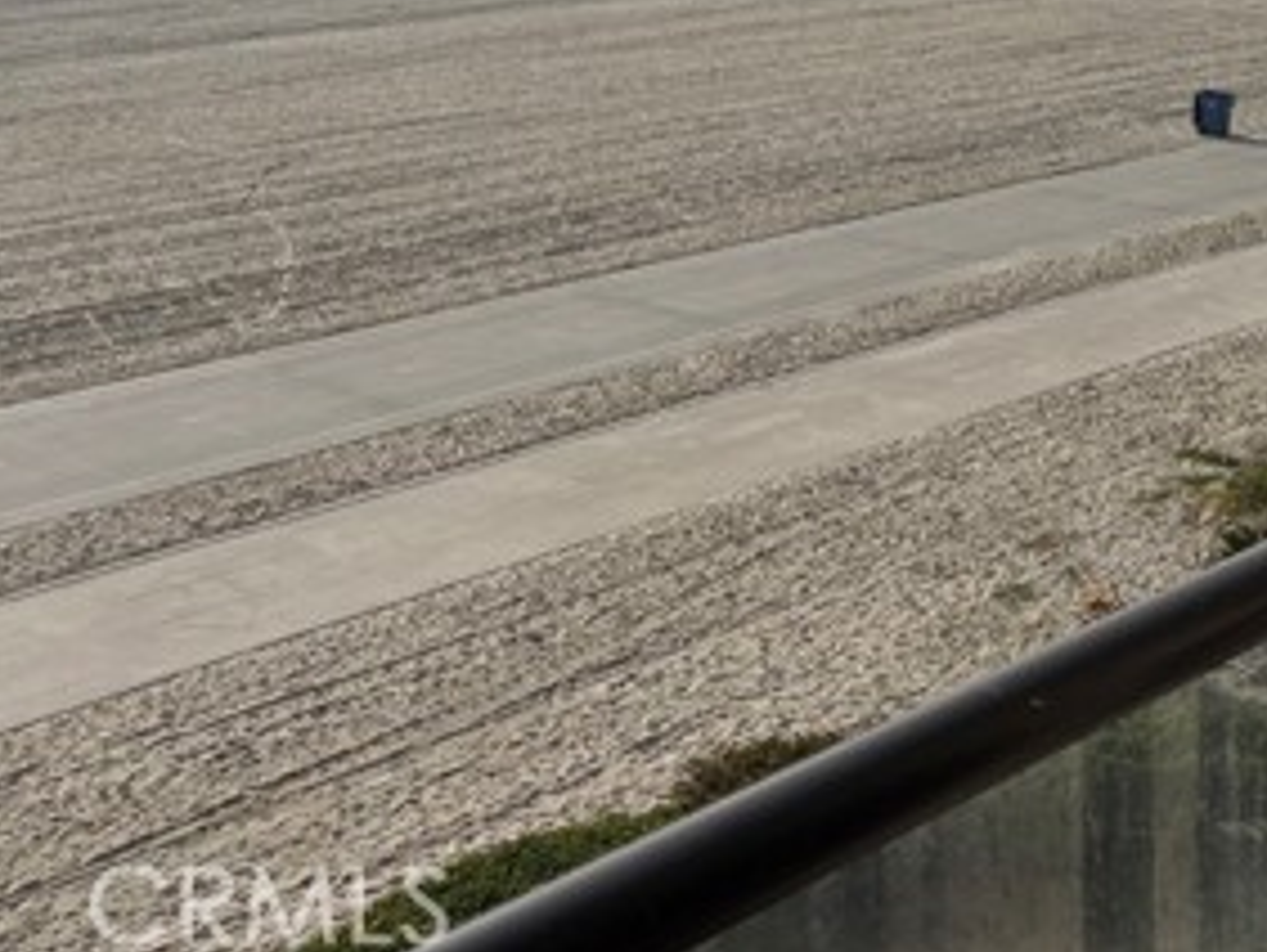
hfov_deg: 32.3
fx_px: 2161
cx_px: 881
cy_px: -108
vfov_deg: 23.3
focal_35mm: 59
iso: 50
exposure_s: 1/16129
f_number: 1.6
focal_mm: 5.96
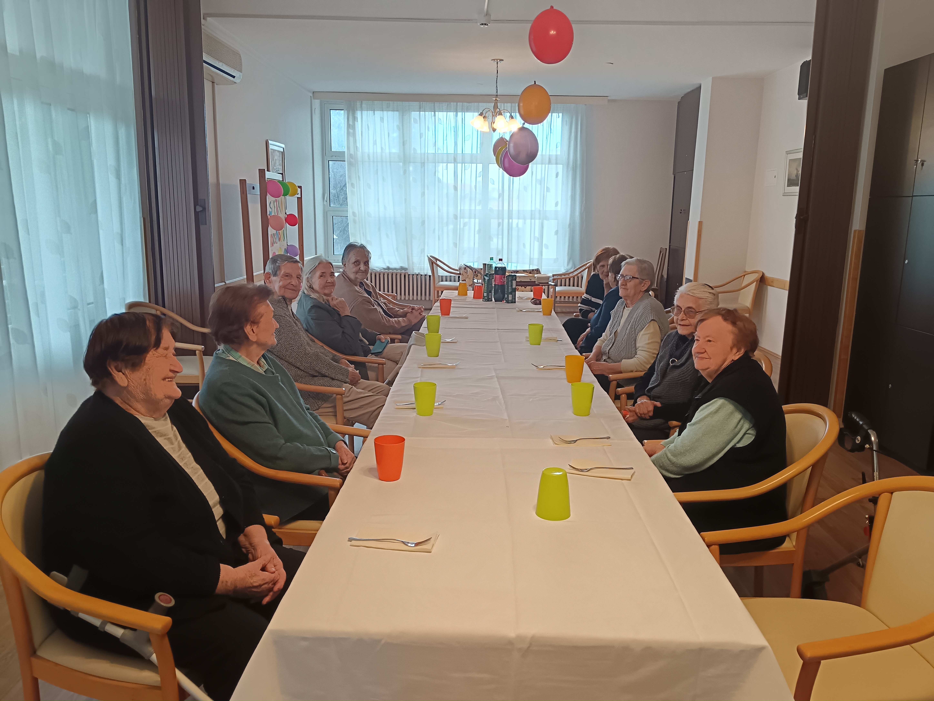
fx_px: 729
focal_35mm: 27
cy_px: 350
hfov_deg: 65.3
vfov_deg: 51.4
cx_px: 467
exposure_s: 1/50
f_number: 1.9
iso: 477
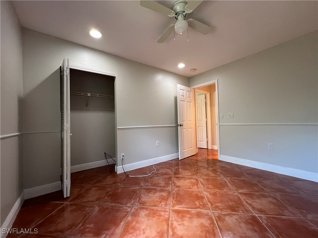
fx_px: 119
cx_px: 159
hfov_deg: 106.2
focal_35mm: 13
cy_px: 119
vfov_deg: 89.9
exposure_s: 1/60
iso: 250
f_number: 1.8
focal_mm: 1.57
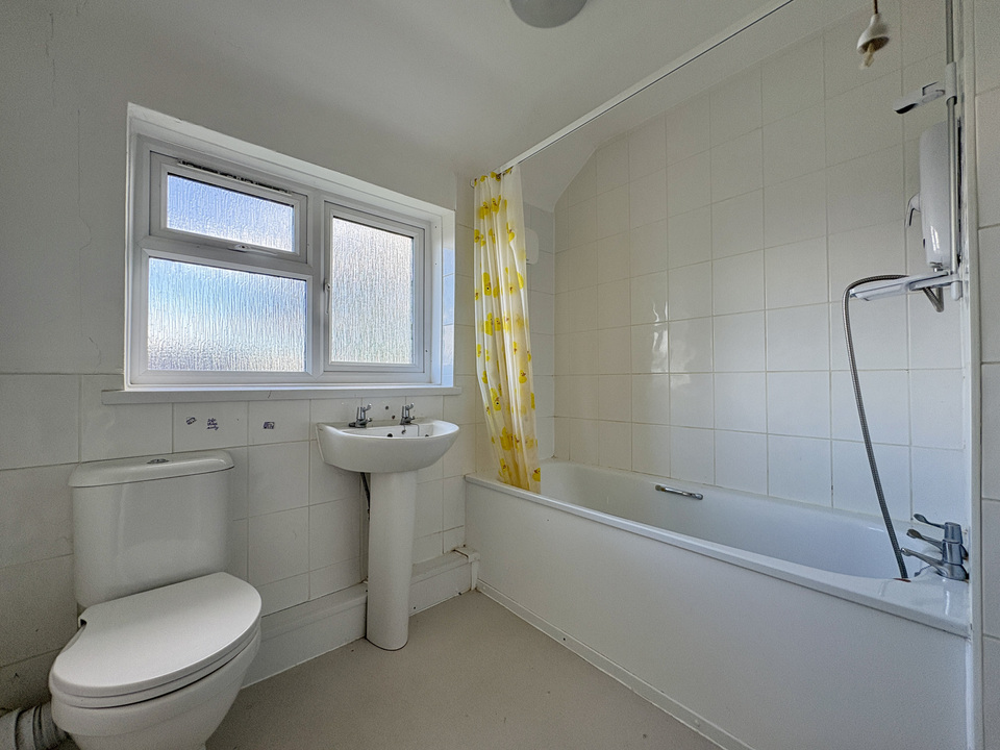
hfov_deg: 102.1
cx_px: 500
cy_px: 375
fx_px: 404
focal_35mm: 14
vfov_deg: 85.7
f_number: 2.2
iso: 125
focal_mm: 2.22
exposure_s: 1/99
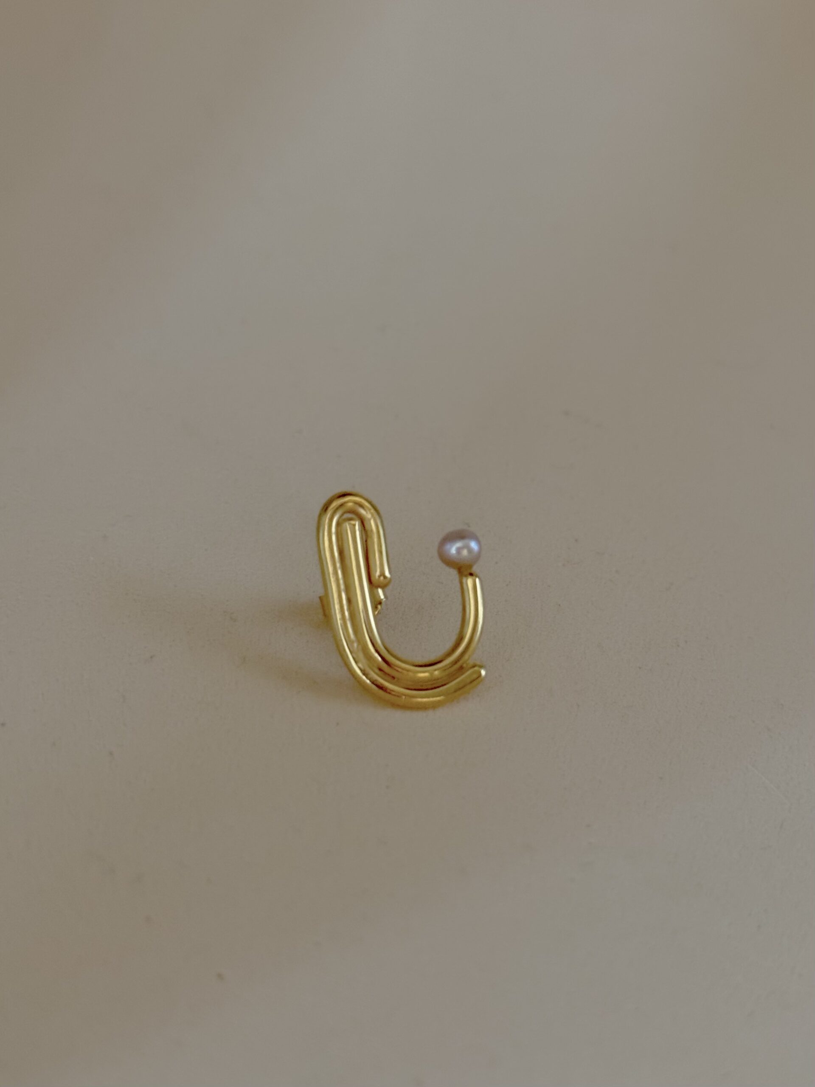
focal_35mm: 48
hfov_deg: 30.3
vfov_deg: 39.7
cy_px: 544
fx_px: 1507
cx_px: 408
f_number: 1.78
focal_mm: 6.76
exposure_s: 1/25
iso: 400
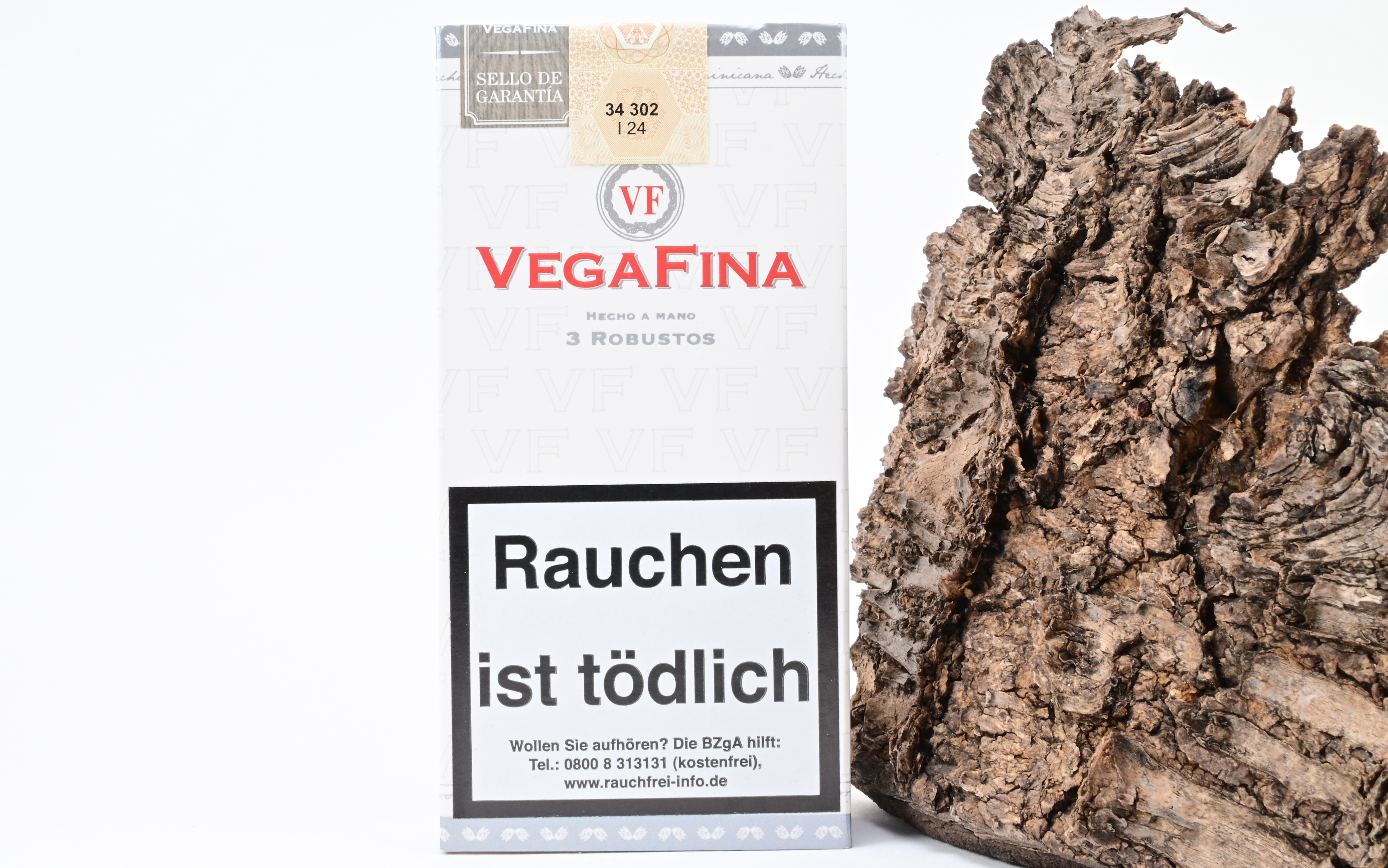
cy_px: 425
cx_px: 691
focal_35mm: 42
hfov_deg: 46.9
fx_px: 1598
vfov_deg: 30.4
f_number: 22
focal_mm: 27.5
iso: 500
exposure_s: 1/13
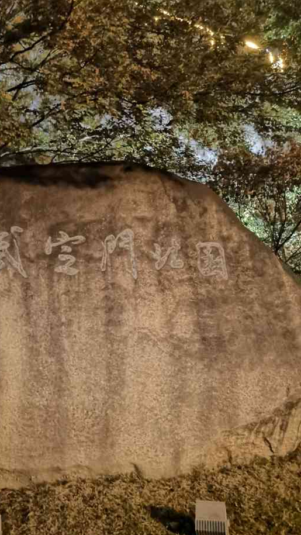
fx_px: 425
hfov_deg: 38.6
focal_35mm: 30
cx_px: 103
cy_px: 270
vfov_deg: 64.3
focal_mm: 3.95
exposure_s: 4
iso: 2000
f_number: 1.8
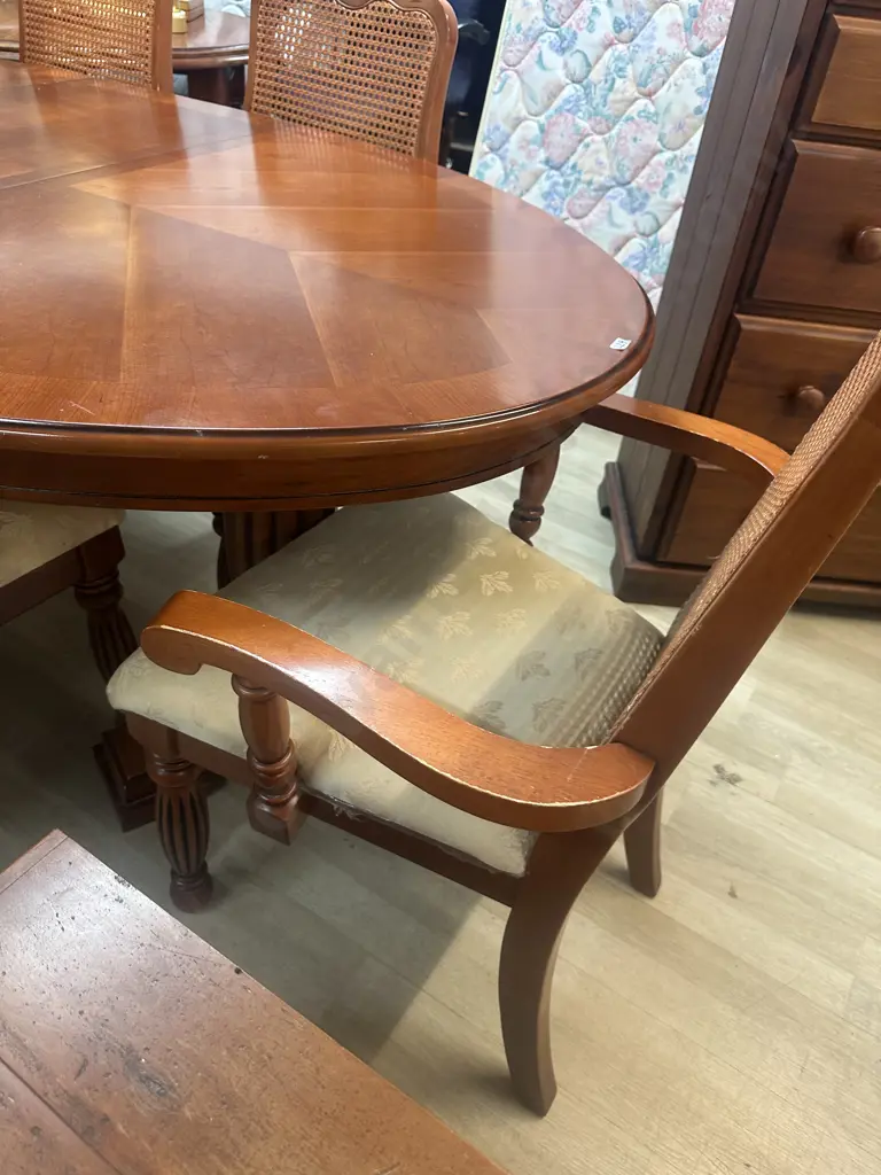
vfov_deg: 71.6
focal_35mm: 24
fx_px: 814
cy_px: 588
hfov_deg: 56.8
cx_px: 440
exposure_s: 1/50
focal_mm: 6.86
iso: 200
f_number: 1.78
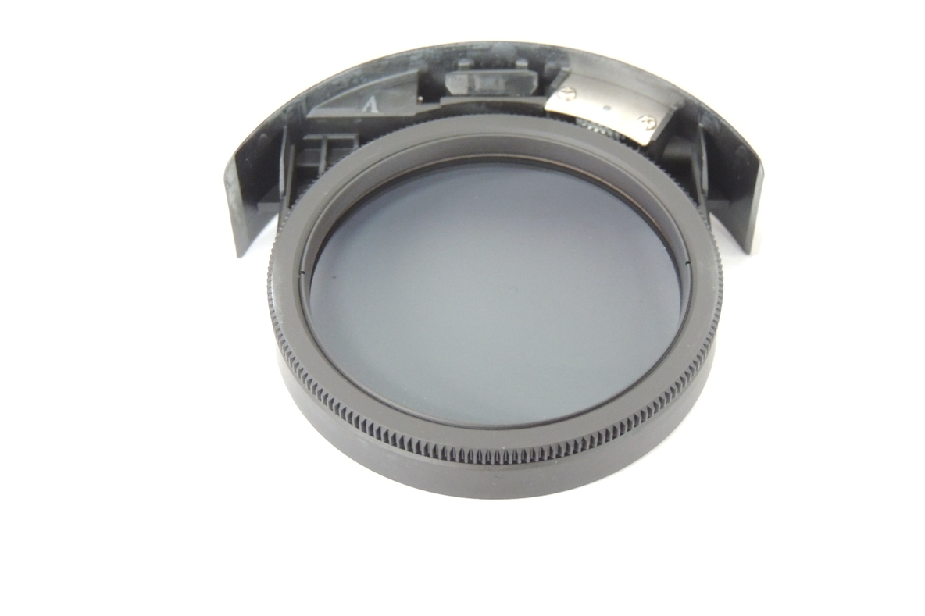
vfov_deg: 23.4
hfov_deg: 34.5
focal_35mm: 58
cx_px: 462
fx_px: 1490
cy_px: 278
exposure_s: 1/13
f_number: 3.7
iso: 800
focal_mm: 9.8
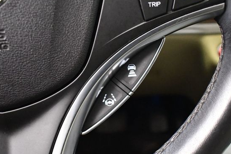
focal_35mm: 42
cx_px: 125
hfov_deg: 46.3
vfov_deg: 31.9
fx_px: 270
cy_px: 80
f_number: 3.5
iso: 7200
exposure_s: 1/60
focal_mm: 18
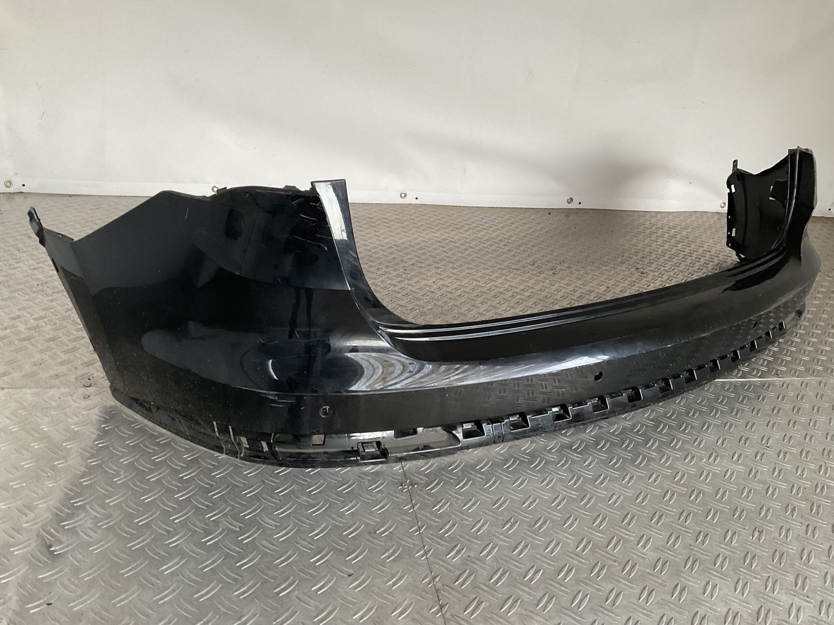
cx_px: 417
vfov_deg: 48.2
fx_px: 699
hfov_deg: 61.7
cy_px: 312
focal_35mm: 29
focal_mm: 3
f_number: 1.8
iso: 80
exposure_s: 1/50
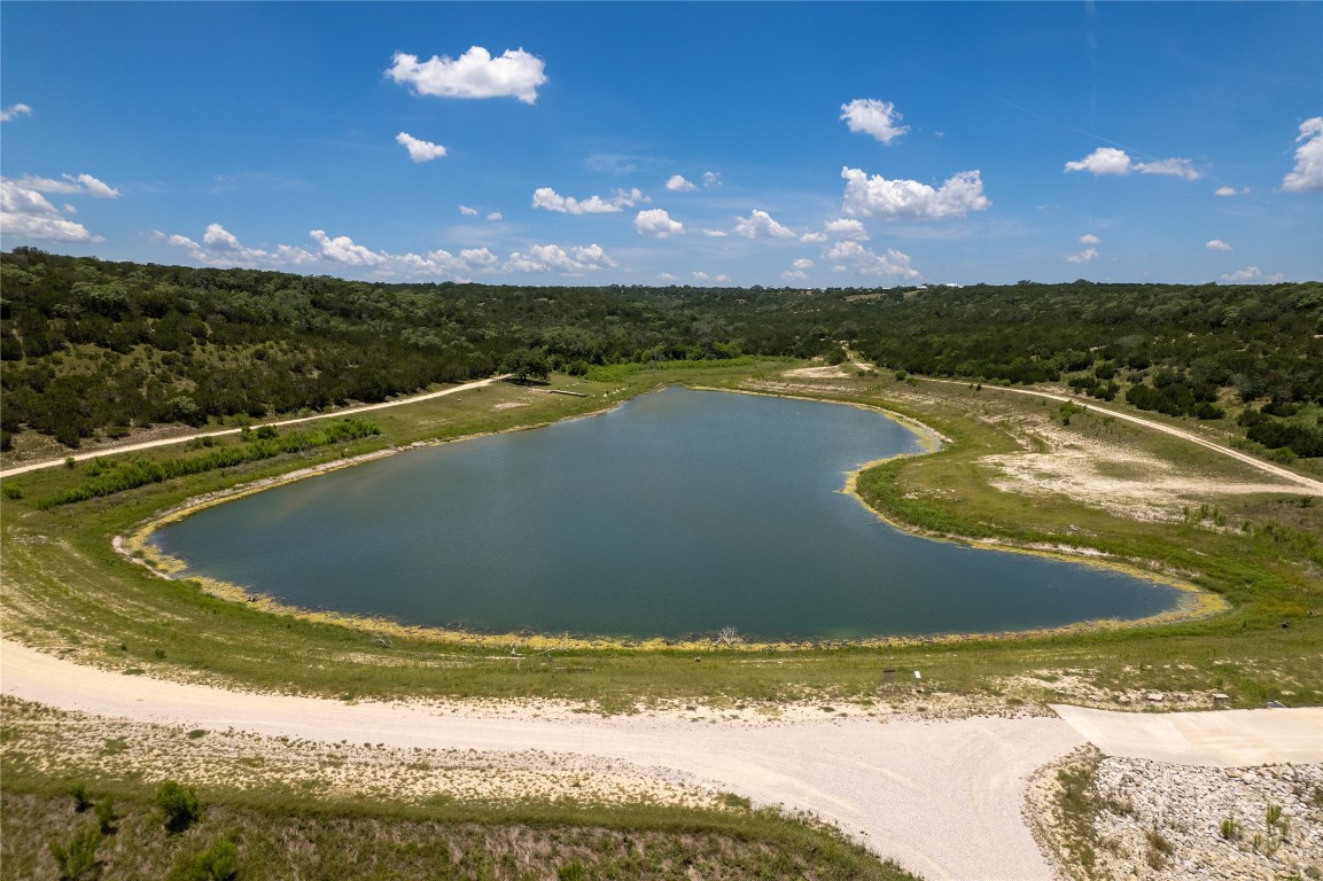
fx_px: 808
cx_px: 662
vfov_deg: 57.2
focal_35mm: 22
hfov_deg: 78.6
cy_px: 440
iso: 120
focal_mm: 8.38
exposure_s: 1/200
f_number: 2.8
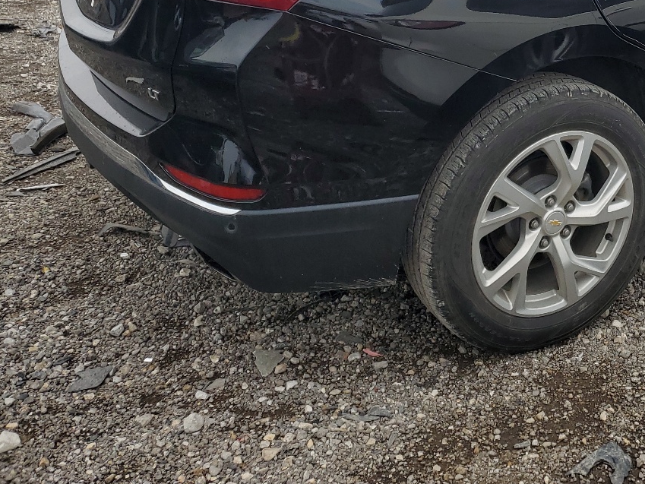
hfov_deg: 36.3
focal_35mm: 49
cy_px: 31
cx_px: 593
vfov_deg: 28.3
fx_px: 913
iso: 50
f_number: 1.5
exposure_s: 1/1250
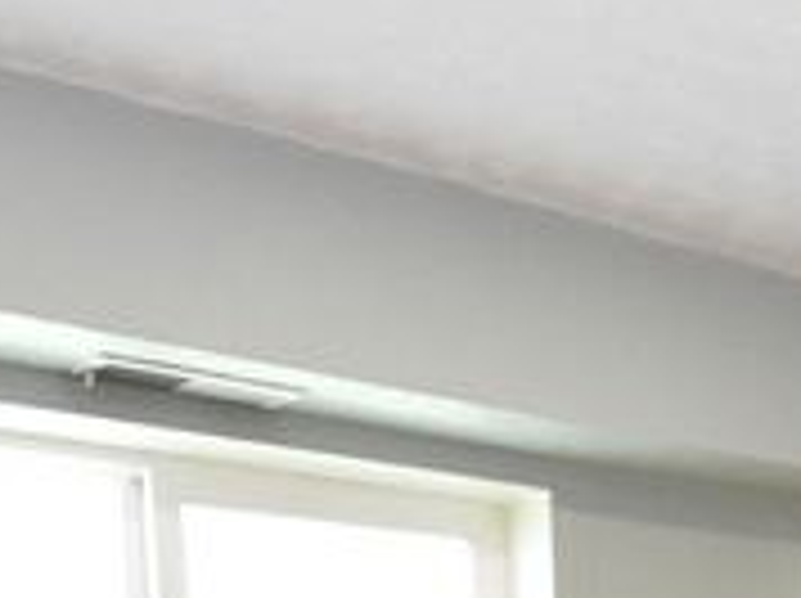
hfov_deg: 22.4
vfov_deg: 13.8
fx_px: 1918
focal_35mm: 83
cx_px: 864
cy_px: 1338
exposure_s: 1/30
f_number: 5.6
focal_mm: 10
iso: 3200
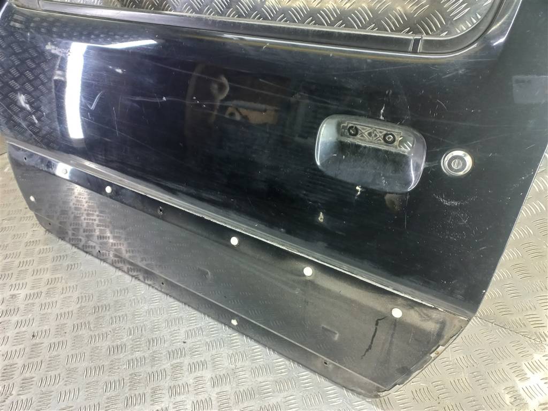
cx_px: 274
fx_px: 396
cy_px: 206
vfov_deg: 54.9
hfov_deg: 69.4
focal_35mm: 25
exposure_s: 1/33
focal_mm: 4.6
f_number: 1.8
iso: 250
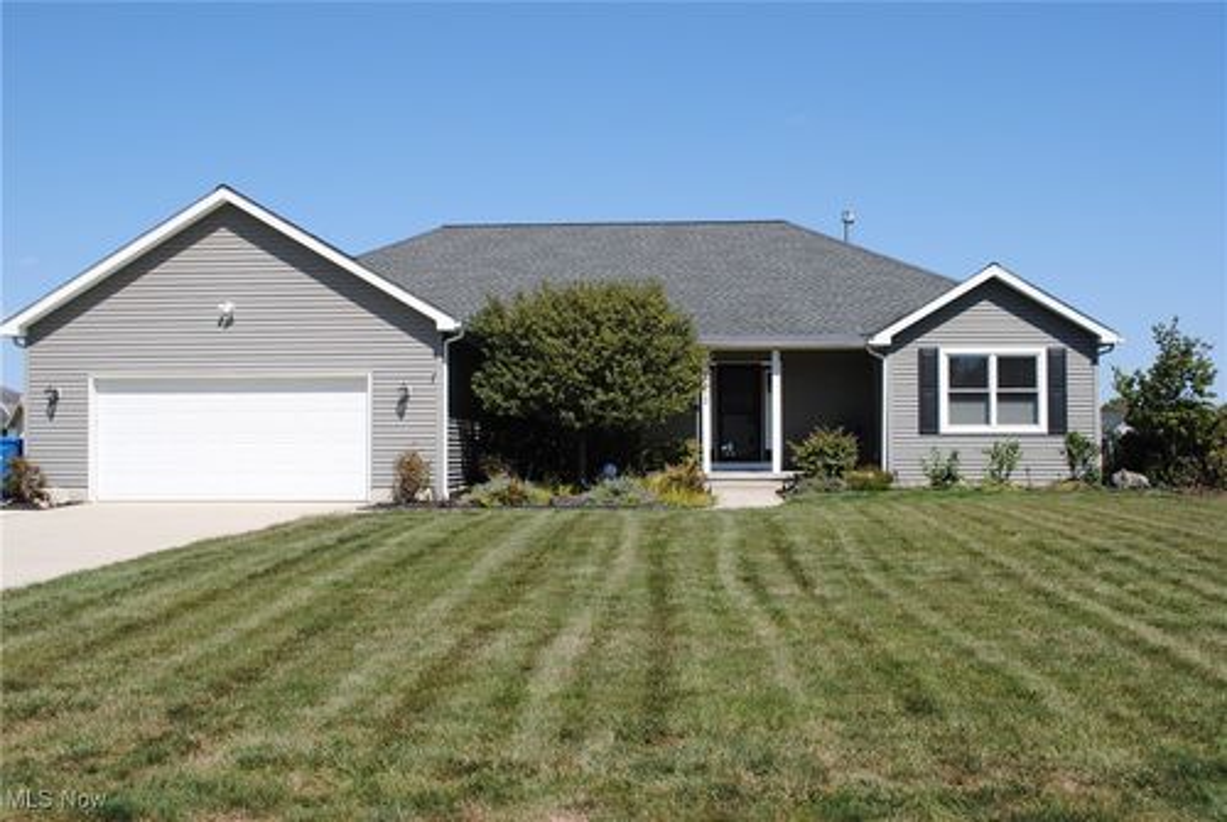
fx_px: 1229
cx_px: 614
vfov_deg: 37.0
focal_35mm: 36
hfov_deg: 53.1
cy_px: 411
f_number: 8
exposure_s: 1/250
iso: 100
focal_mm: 24
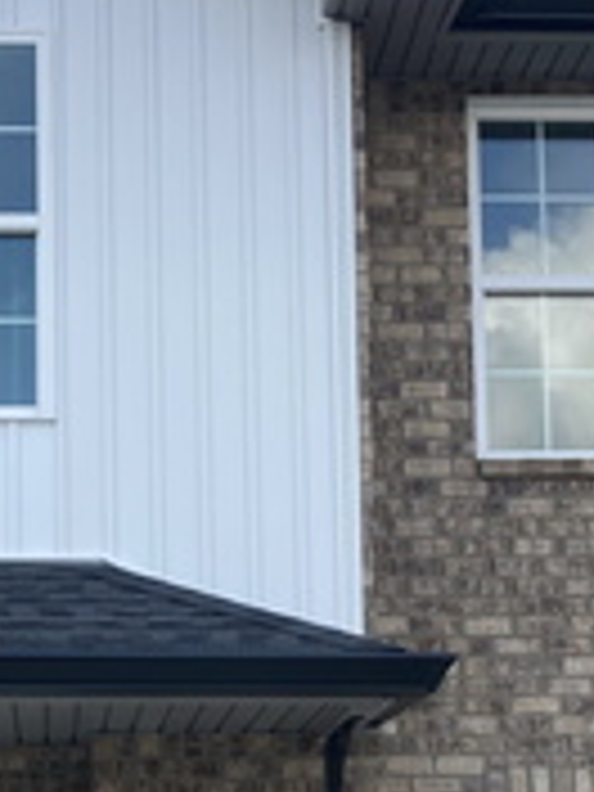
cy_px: 740
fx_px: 1945
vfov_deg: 22.4
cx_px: 117
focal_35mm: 85
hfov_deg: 17.2
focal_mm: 3.99
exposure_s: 1/852
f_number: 1.8
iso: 20
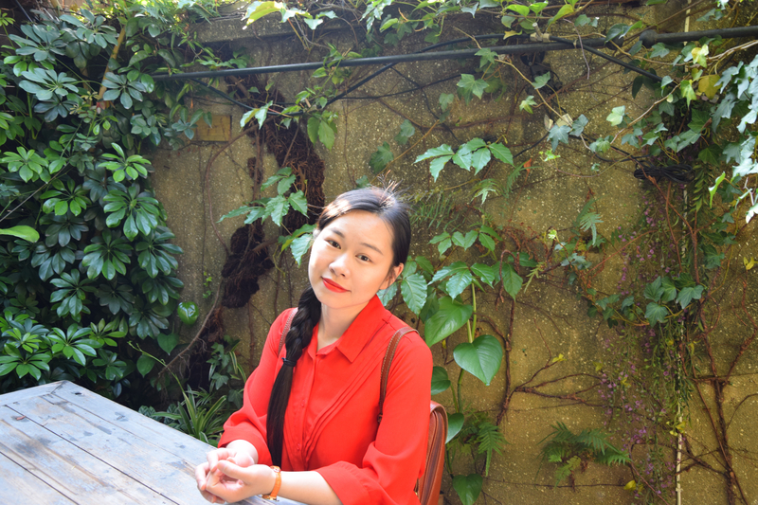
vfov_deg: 40.0
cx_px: 379
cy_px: 252
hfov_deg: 57.2
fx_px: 695
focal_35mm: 33
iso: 450
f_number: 4
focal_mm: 22
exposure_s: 1/60
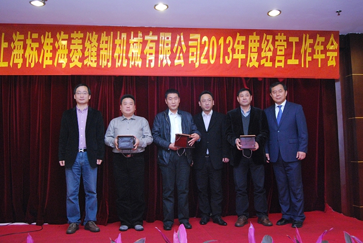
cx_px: 182
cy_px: 122
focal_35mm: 34
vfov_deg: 38.5
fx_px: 348
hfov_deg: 55.0
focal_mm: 23
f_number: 4
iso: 1600
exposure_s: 1/60
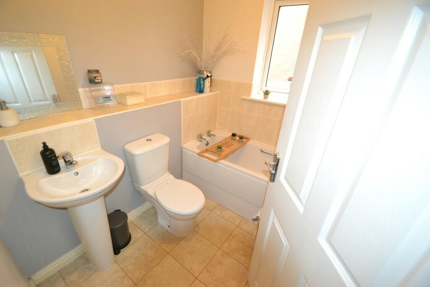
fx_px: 179
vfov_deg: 77.3
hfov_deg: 100.4
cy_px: 144
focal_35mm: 15
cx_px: 215
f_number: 3.5
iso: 2500
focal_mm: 10
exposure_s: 1/60
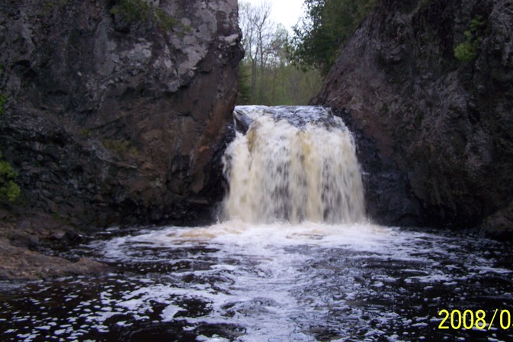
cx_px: 288
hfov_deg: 41.9
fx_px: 669
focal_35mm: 47
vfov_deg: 28.6
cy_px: 147
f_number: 2.8
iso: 64
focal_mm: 6.3
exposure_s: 1/30
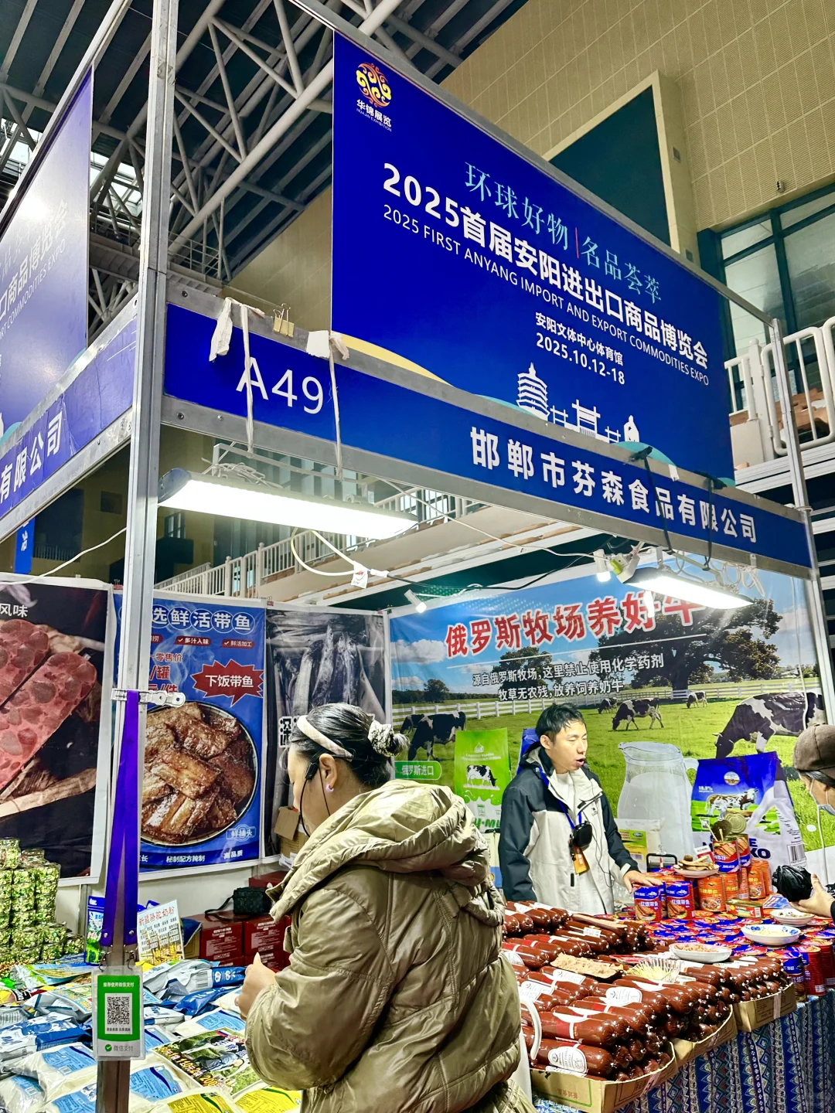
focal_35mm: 24
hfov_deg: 56.8
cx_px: 418
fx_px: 772
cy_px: 556
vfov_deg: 71.6
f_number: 1.78
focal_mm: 6.86
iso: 125
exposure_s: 1/100
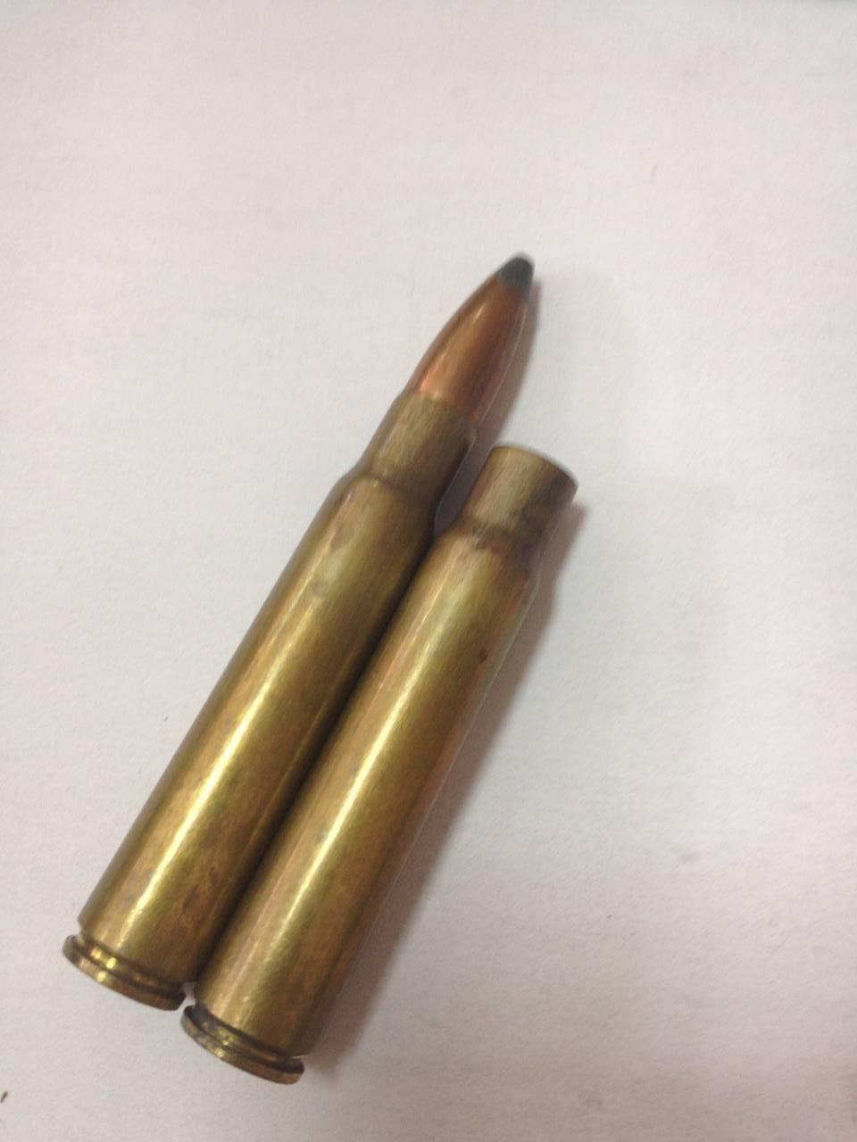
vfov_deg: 55.4
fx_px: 1089
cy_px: 571
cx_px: 428
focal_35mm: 33
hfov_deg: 42.9
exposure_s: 1/20
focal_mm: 4.12
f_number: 2.4
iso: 80
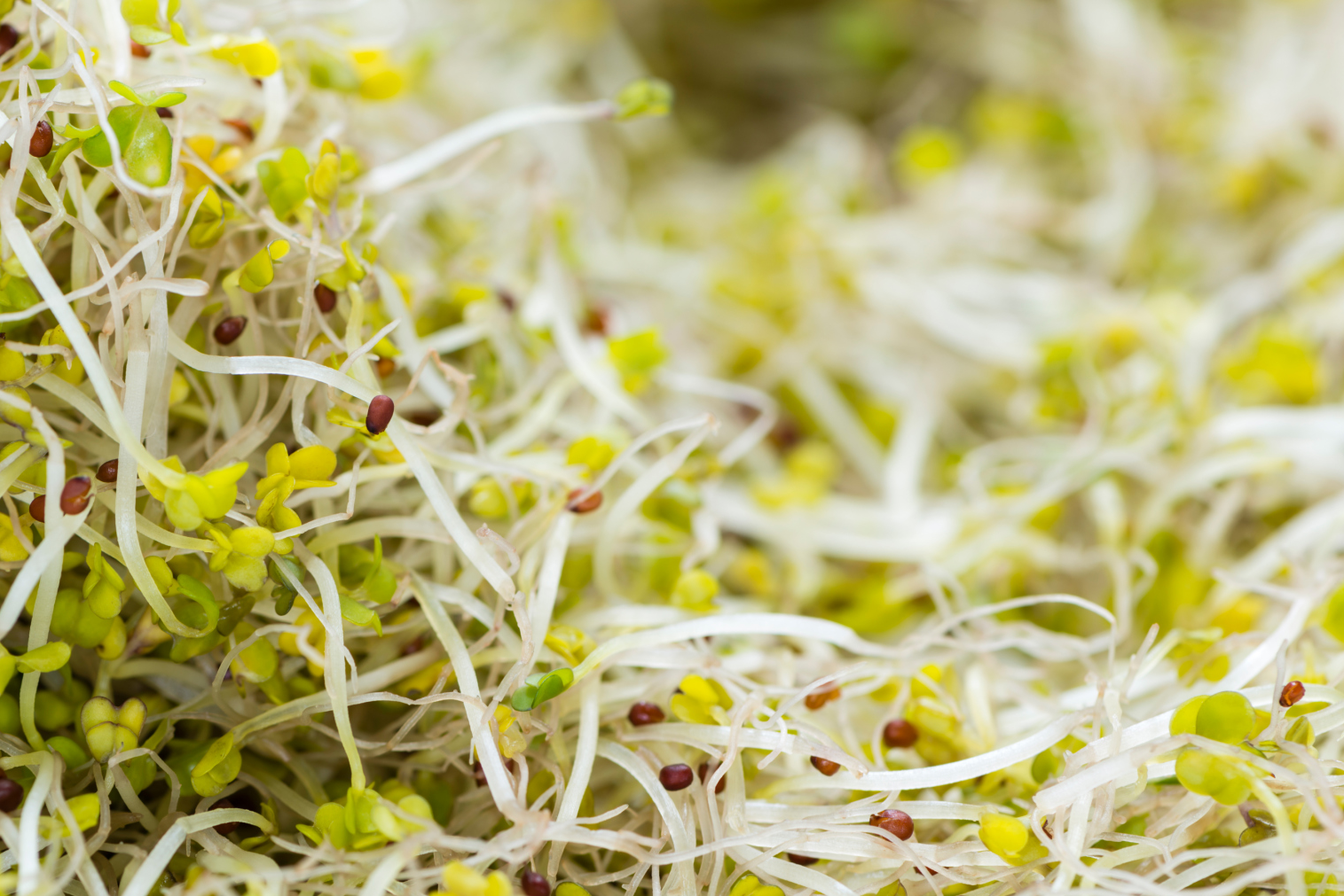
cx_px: 436
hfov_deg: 13.9
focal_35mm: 147
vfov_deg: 9.3
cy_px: 365
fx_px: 5489
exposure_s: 1/250
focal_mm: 105
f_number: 9
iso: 50
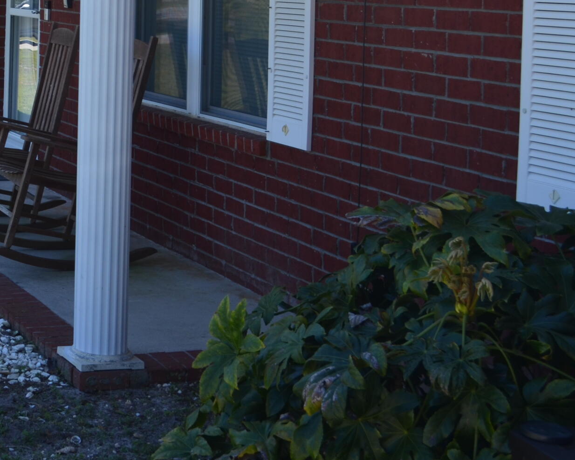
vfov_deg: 18.3
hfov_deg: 21.9
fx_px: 1395
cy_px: 4
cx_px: -69
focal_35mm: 82
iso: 200
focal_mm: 24
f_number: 8
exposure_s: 1/250
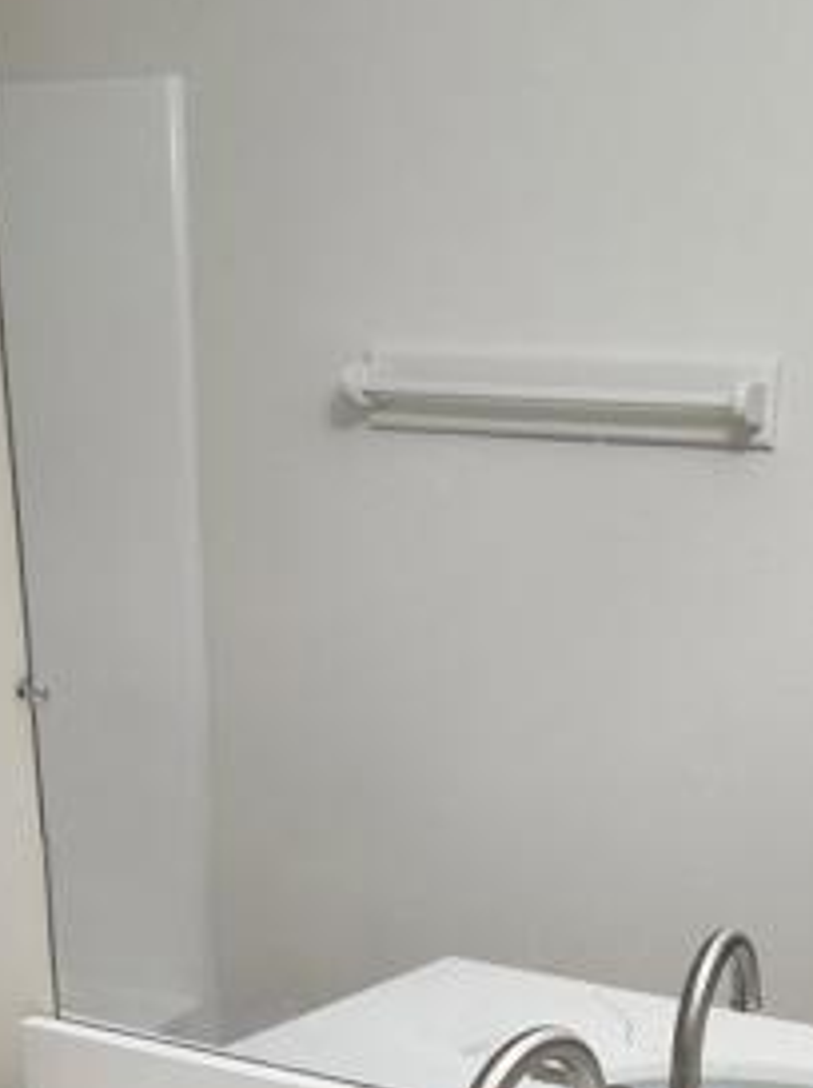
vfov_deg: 32.7
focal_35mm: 54
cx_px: 681
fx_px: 1695
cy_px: 1084
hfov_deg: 26.3
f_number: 1.8
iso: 125
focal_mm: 6.4
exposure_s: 1/120
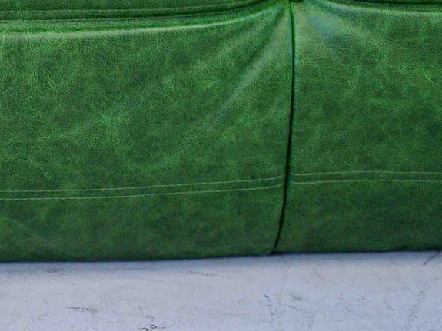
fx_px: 1494
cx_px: -99
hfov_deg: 16.1
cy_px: -145
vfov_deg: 12.1
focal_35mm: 117
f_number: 3.2
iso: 500
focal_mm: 35
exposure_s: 1/100
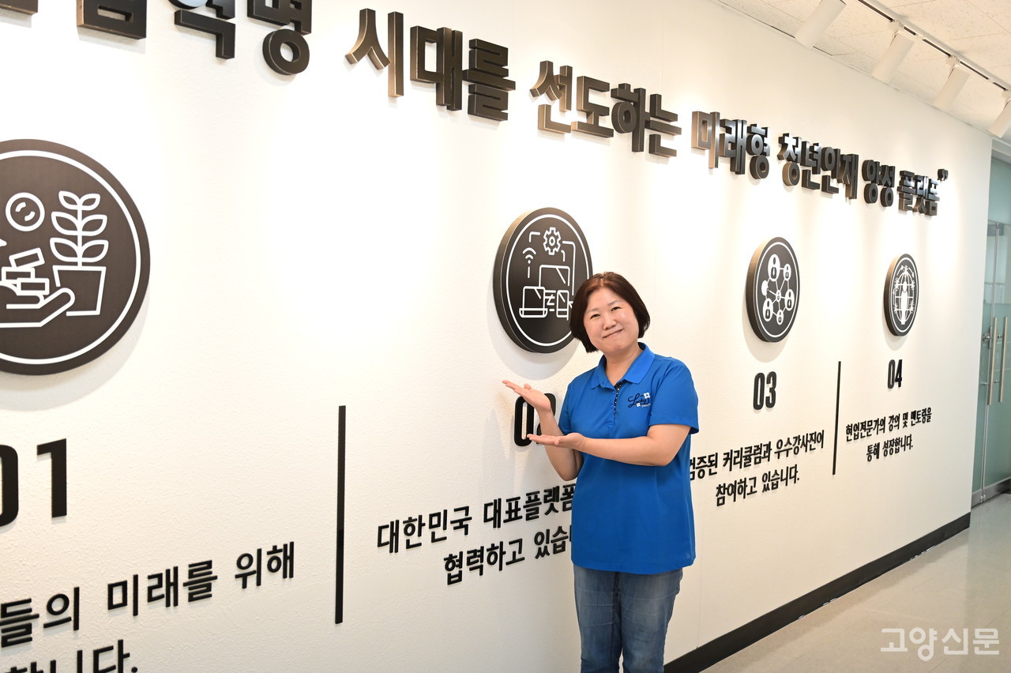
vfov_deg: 38.3
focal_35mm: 34
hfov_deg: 55.1
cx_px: 506
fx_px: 968
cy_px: 336
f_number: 4
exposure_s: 1/400
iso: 2500
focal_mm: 34.5
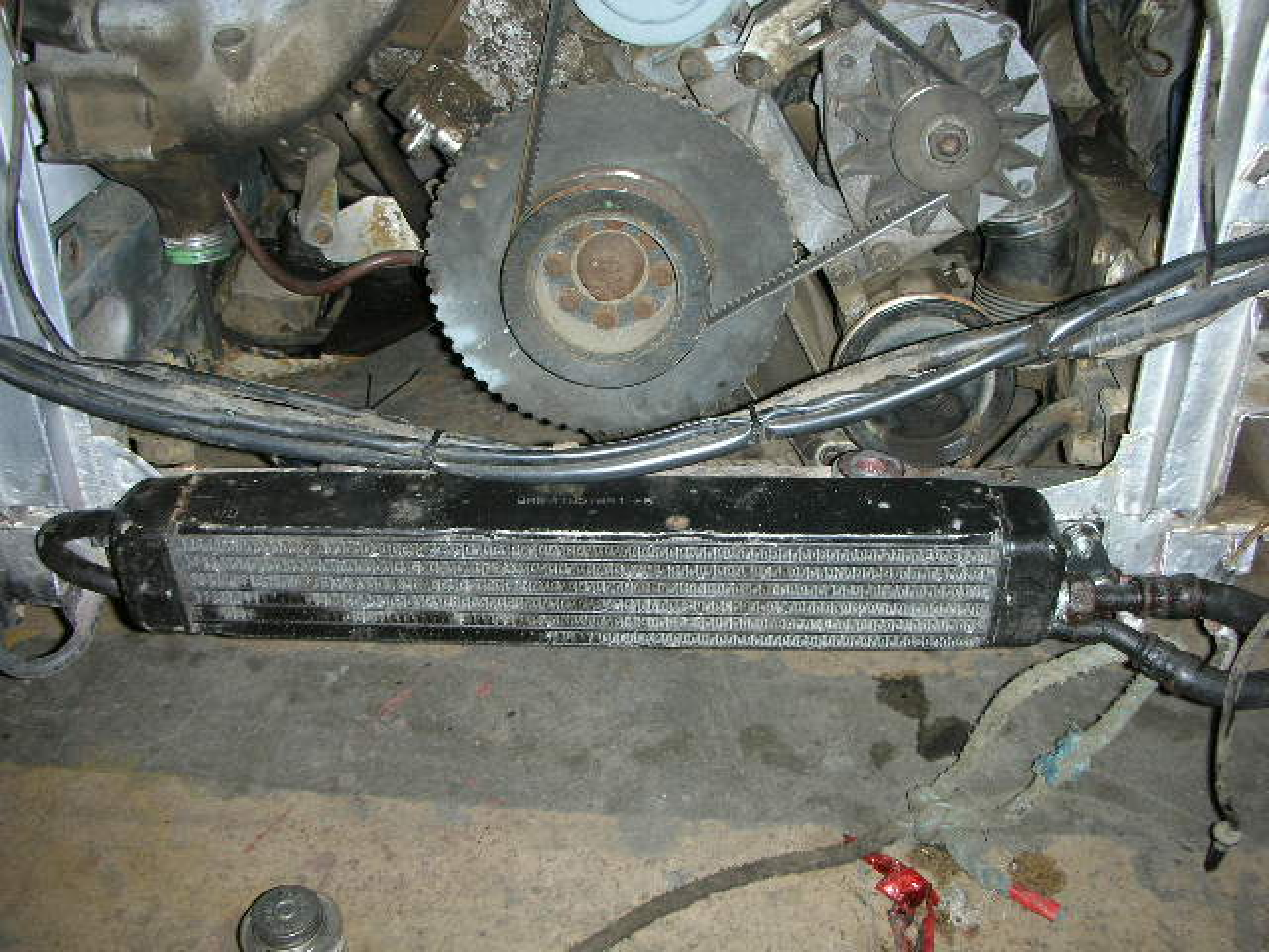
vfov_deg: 40.7
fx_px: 1283
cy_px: 476
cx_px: 634
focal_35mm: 35
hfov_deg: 52.6
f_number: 3
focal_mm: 5.8
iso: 72
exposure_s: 1/60.1
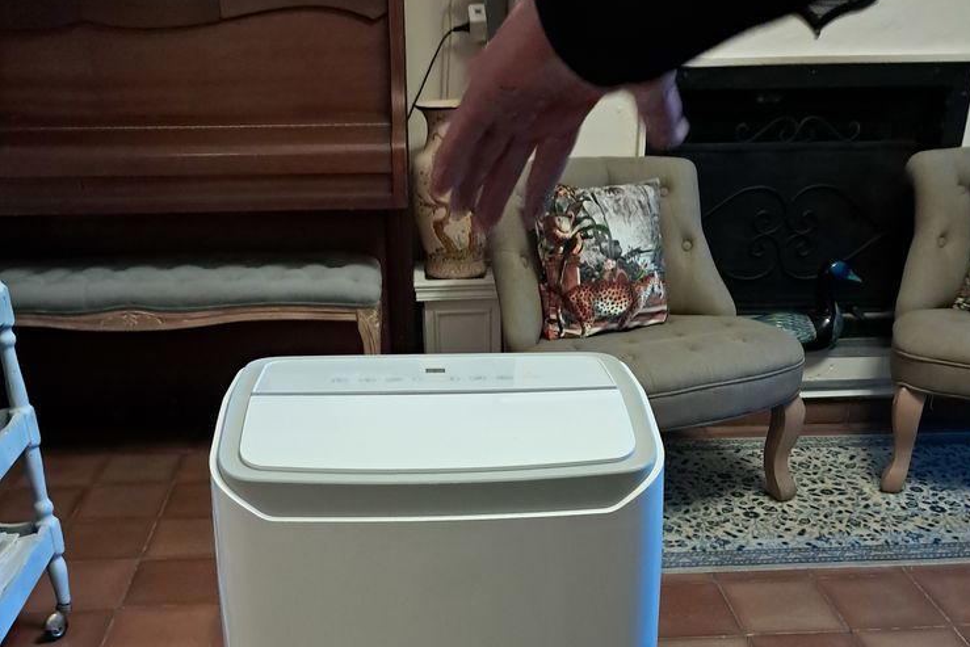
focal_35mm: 38
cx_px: 491
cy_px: 579
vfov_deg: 33.3
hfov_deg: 50.7
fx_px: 1024
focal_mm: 4
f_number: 1.8
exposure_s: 1/33
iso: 640
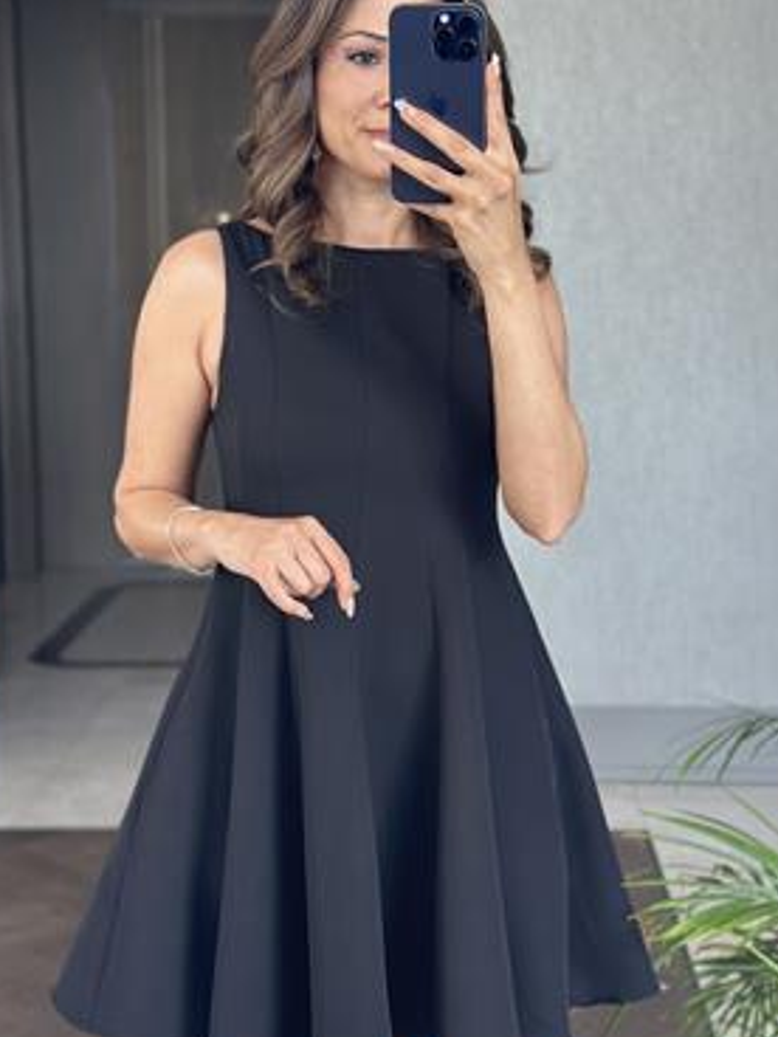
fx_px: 1978
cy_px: 485
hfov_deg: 22.3
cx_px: 366
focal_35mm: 66
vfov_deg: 29.4
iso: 125
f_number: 1.78
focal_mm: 6.86
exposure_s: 1/105
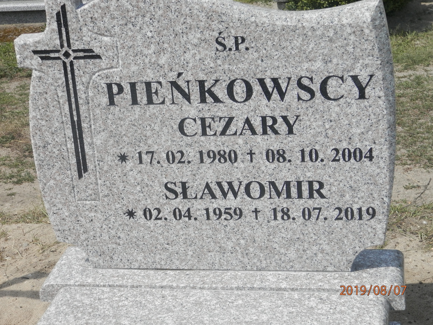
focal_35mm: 68
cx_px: 216
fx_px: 851
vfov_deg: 21.6
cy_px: 162
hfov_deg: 28.6
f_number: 11.4
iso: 100
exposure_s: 1/160
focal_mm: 12.2
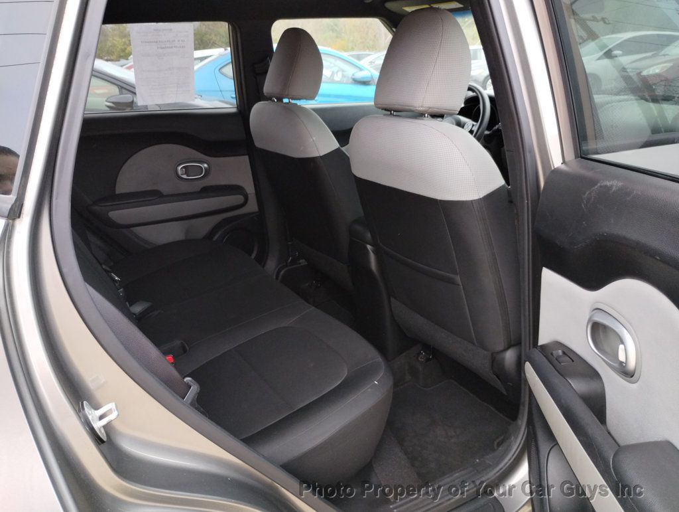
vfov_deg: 49.9
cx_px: 340
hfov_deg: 63.4
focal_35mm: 28
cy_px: 256
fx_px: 550
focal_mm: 4.27
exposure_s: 1/120
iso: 291
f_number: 1.8
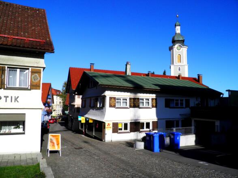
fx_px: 192
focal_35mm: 28
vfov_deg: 49.7
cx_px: 119
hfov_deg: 63.5
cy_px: 89
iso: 100
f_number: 5.7
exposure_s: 1/1000
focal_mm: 4.9
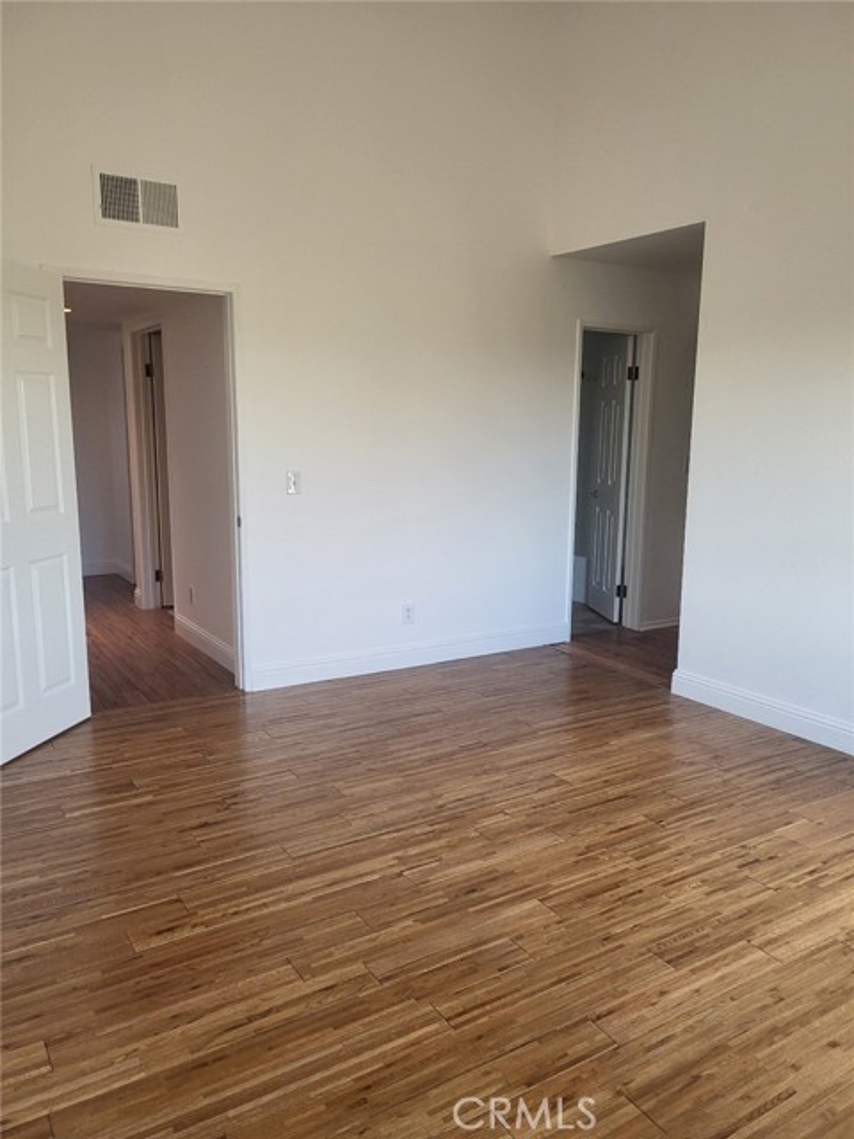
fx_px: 855
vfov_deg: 67.3
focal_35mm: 26
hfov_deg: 53.1
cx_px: 427
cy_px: 570
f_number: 1.8
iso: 200
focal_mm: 5.4
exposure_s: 1/120
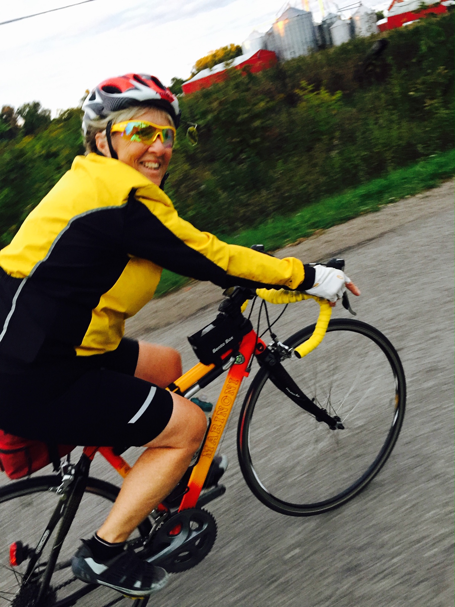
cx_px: 228
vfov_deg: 61.7
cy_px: 304
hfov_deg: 48.2
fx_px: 508
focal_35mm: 29
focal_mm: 4.15
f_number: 2.2
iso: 50
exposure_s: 1/30
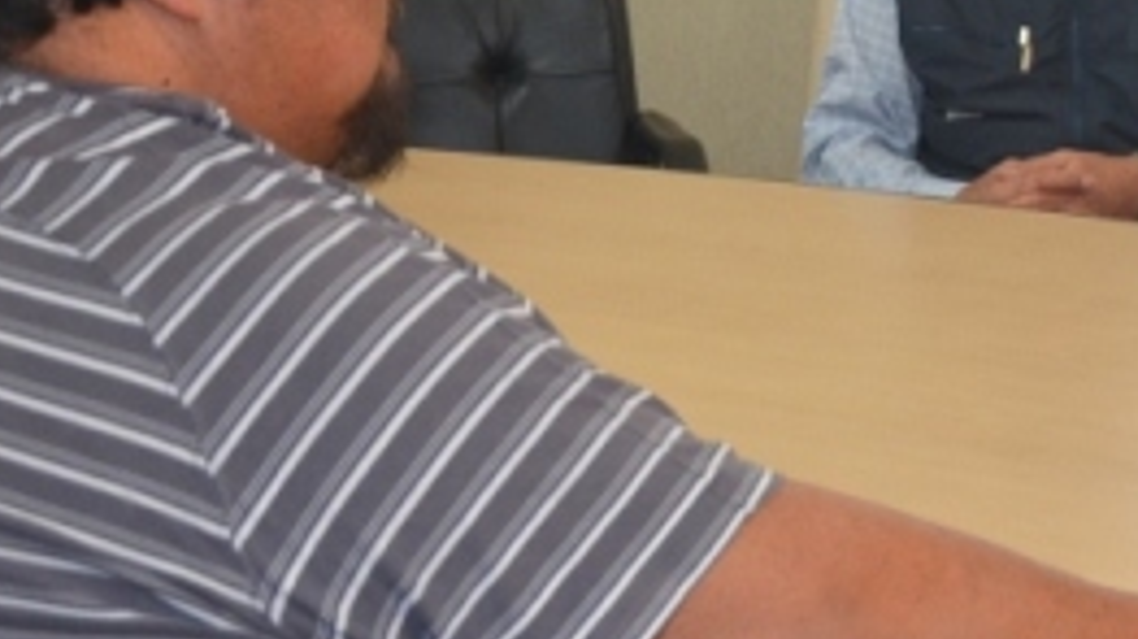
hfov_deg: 18.0
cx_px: 1255
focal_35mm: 115
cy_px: 400
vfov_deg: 10.5
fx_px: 3468
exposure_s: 1/60
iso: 560
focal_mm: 24
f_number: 4
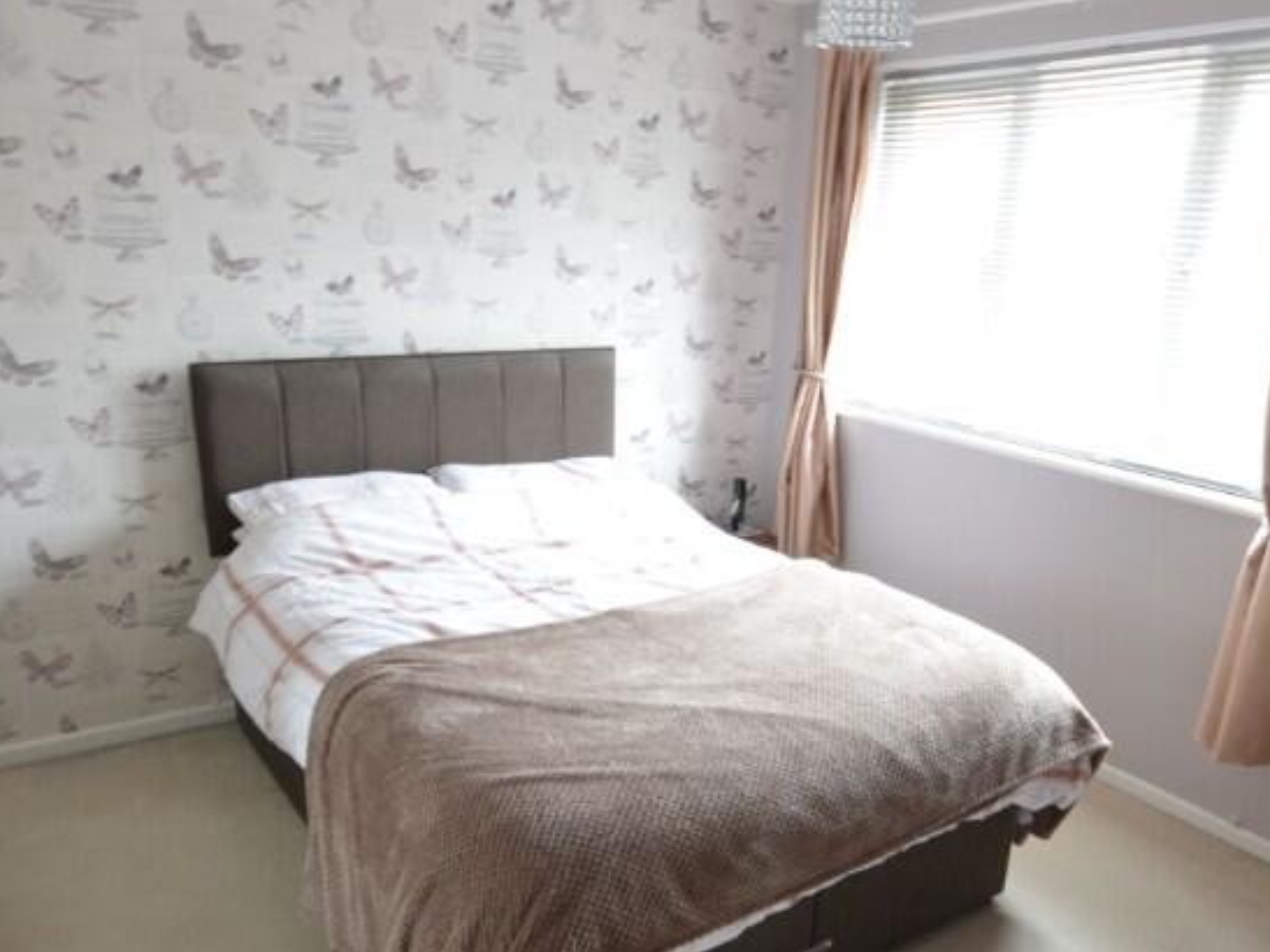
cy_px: 604
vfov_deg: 50.7
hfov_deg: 65.2
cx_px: 701
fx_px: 990
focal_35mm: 27
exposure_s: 1/1.6
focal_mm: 10
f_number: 8
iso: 400
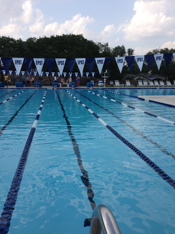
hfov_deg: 42.9
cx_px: 88
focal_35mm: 33
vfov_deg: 55.4
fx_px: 222
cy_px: 117
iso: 50
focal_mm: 4.13
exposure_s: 1/1022
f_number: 2.4
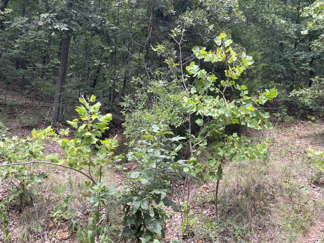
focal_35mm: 36
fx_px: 337
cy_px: 95
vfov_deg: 39.4
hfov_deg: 51.3
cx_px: 150
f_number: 1.6
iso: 32
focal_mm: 5.1
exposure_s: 1/488
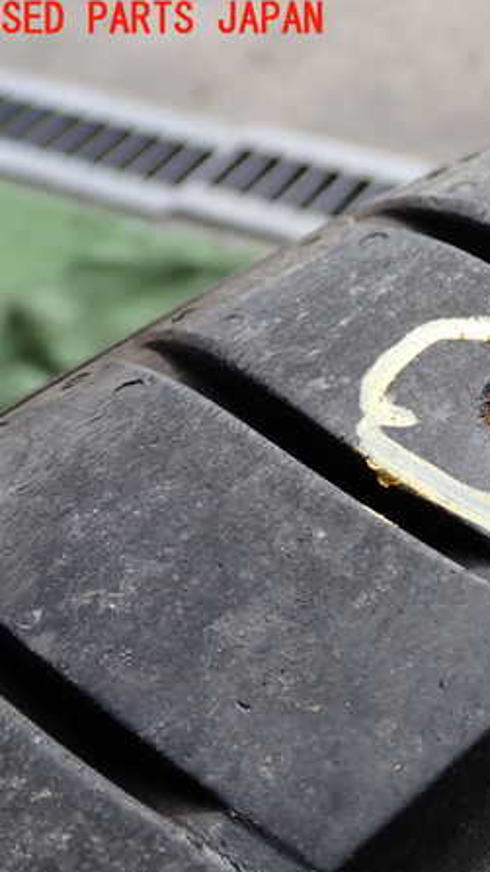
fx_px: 1388
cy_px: 435
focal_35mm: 60
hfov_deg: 19.1
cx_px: 554
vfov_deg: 34.9
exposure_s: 1/250
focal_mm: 7.31
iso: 100
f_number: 4
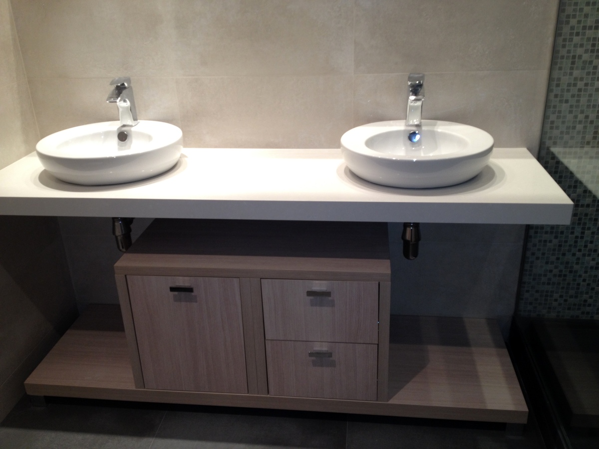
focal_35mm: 35
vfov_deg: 40.7
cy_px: 224
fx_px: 606
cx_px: 300
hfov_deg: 52.6
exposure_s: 1/24
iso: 80
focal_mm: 4.28
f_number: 2.4
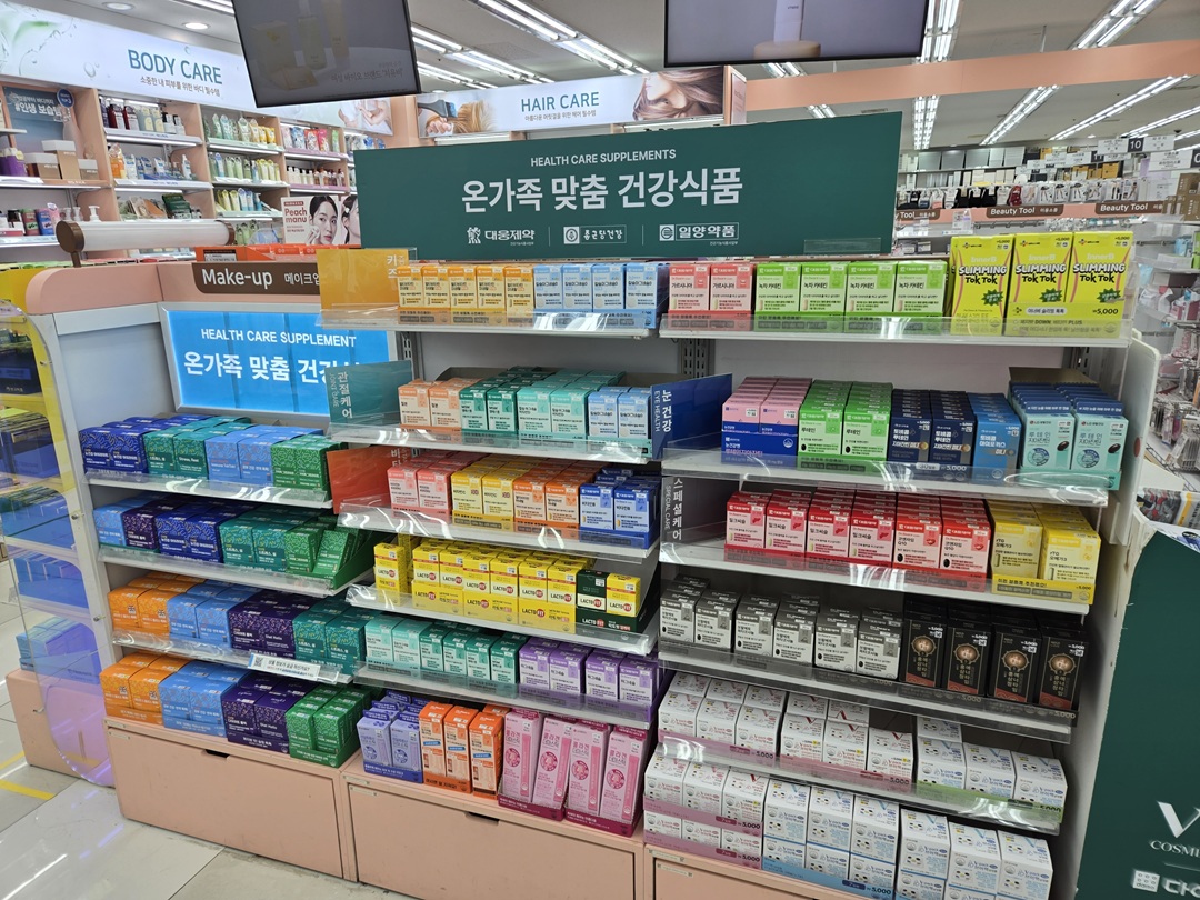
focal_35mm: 23
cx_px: 600
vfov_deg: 58.9
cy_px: 450
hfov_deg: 73.9
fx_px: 797
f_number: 1.8
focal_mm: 5.4
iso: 25
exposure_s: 1/139
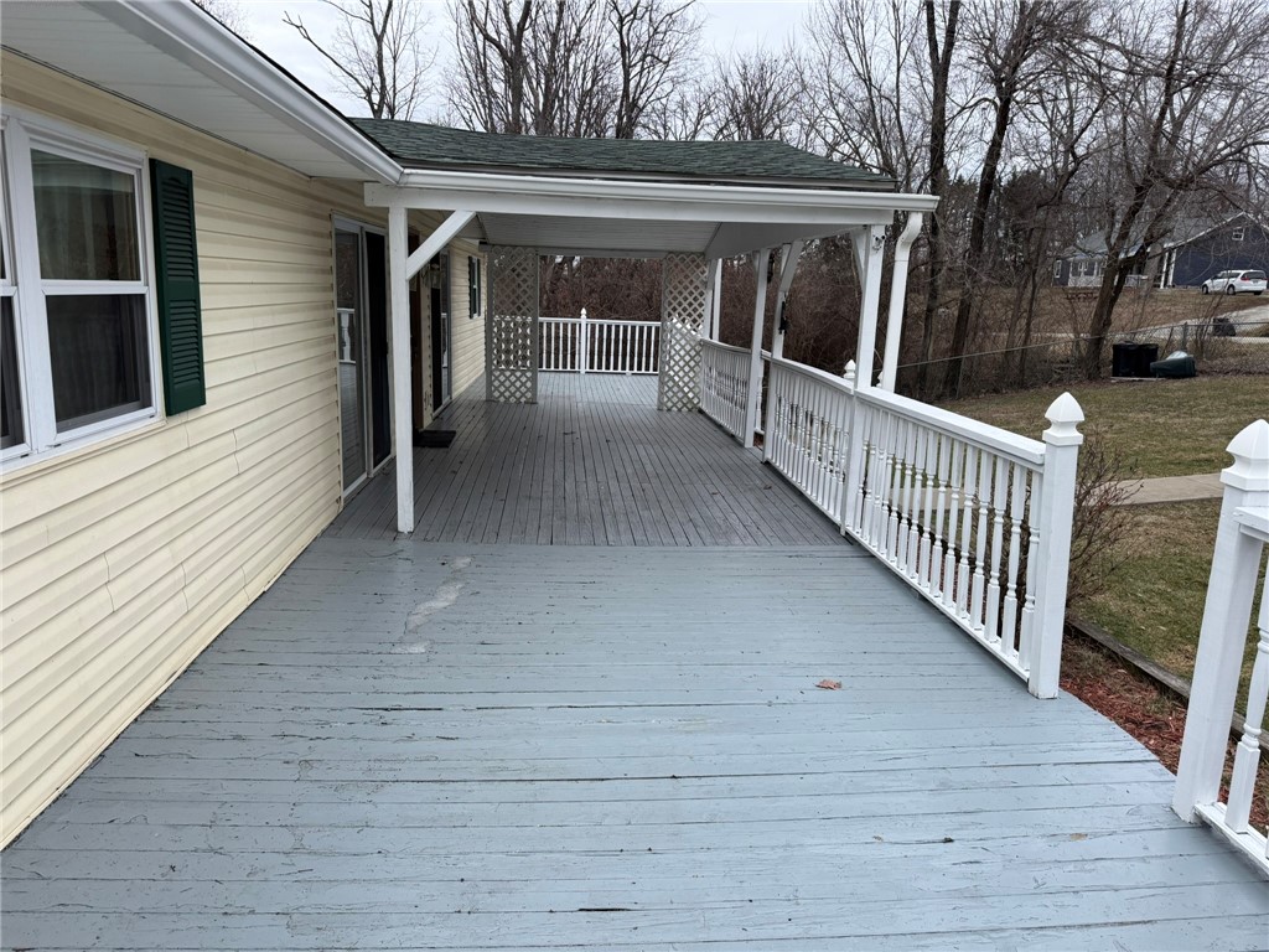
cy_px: 476
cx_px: 634
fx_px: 880
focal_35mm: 24
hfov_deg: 71.6
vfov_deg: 56.8
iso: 160
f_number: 1.78
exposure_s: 1/121
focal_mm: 6.76
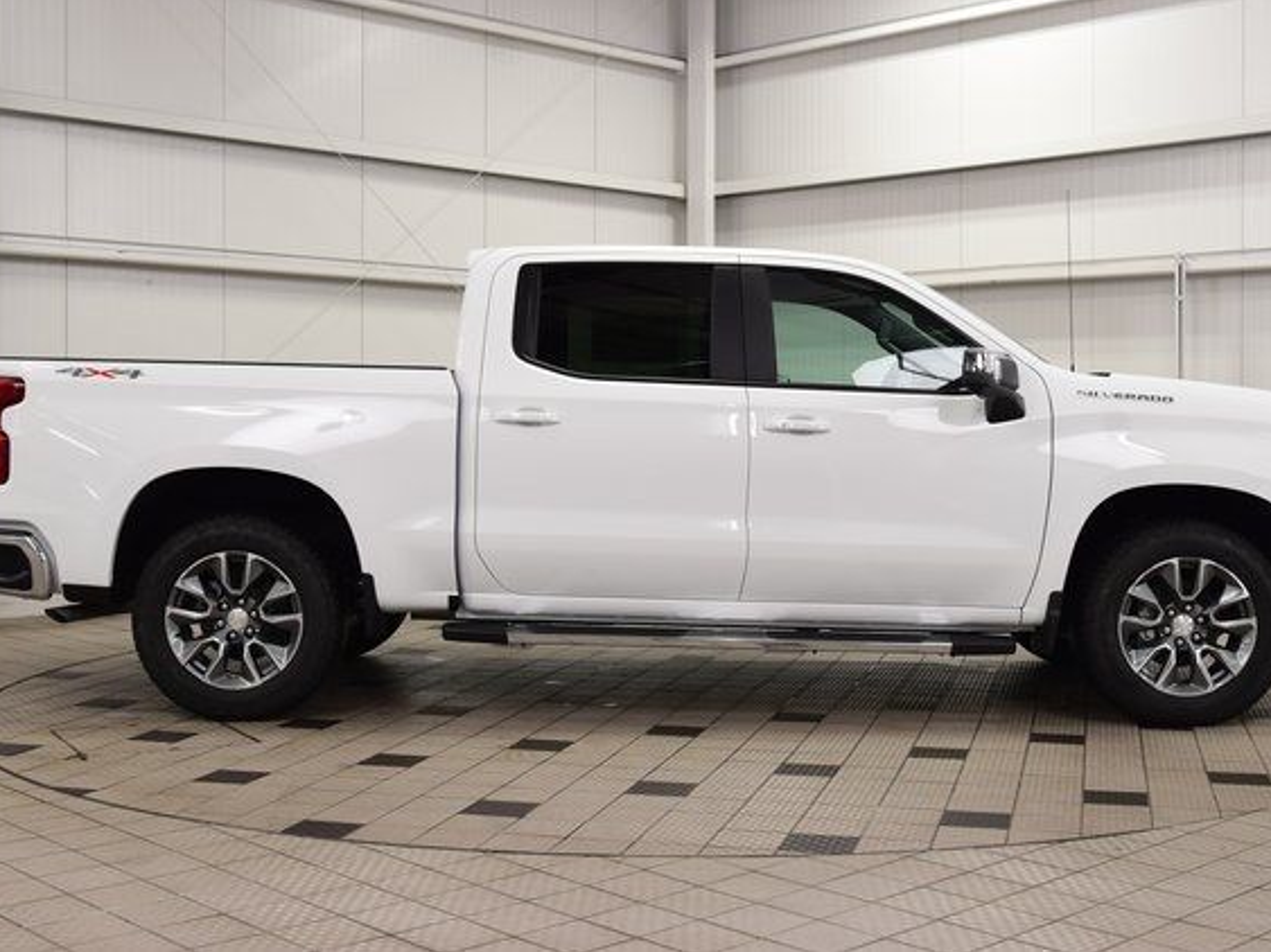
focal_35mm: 48
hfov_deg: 40.0
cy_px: 473
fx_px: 1745
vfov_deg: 30.5
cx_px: 664
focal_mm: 29
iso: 500
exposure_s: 1/30
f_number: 7.1
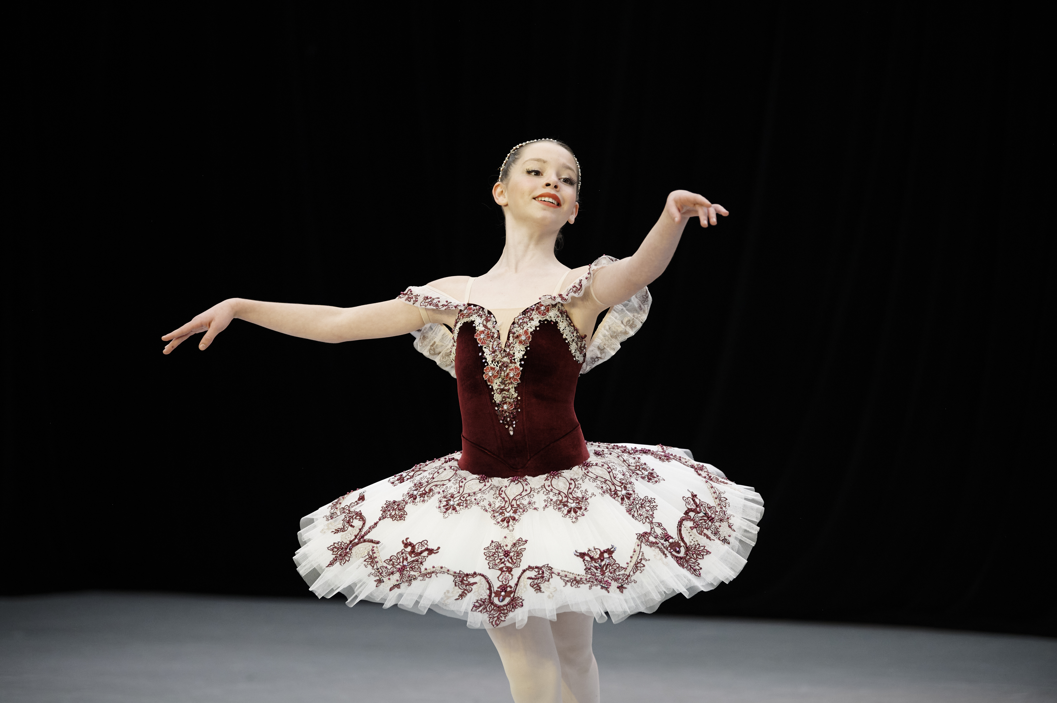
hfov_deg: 16.8
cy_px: 352
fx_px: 3580
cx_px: 528
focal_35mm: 122
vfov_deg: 11.2
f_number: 2.8
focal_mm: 122
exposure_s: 1/800
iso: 4000
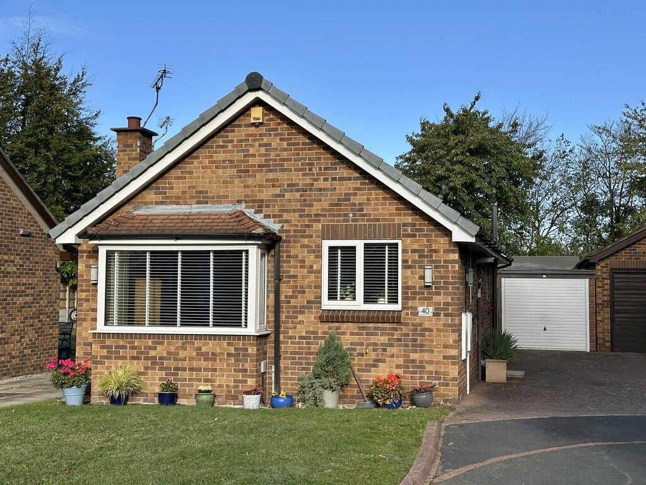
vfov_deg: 30.3
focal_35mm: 48
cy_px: 242
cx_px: 323
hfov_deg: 39.7
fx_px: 896
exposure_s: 1/2667
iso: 64
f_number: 1.78
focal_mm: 6.86
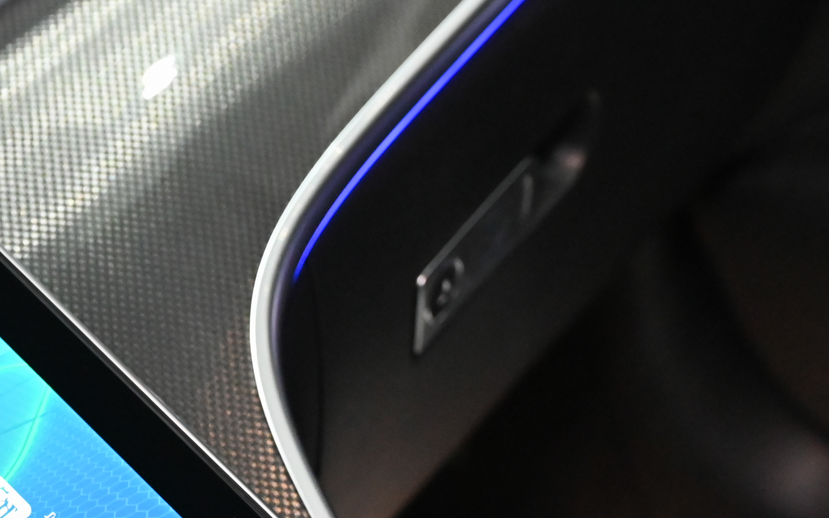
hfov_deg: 17.9
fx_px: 2544
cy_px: 646
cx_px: -60
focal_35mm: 113
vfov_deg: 11.4
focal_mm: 34.5
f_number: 4.5
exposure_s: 1/160
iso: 4000
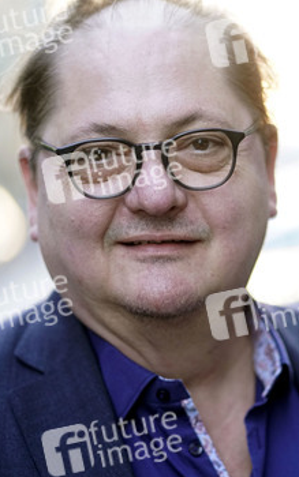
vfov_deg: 21.0
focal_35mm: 99
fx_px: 1290
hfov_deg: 13.2
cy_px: 240
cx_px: 152
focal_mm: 85
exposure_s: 1/320
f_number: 1.8
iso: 1600
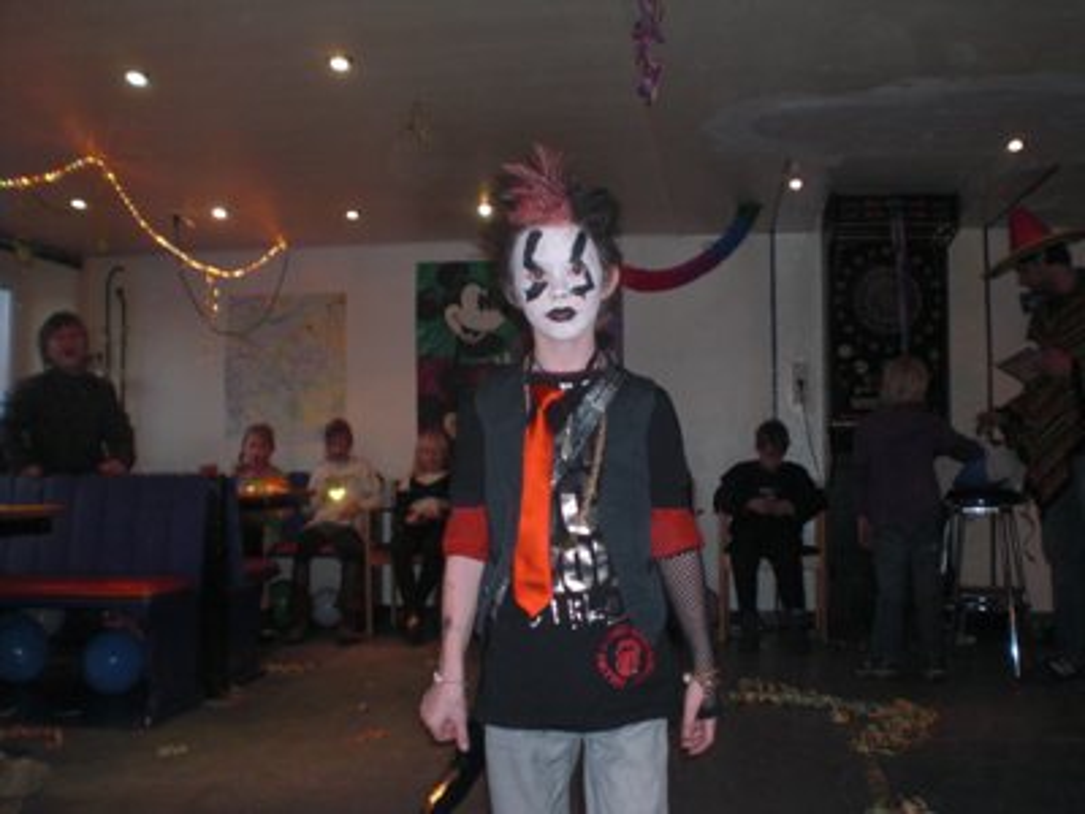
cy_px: 407
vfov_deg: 37.7
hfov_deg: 49.0
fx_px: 1191
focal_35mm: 38
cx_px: 542
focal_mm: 6.3
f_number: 3.1
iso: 200
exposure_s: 1/30
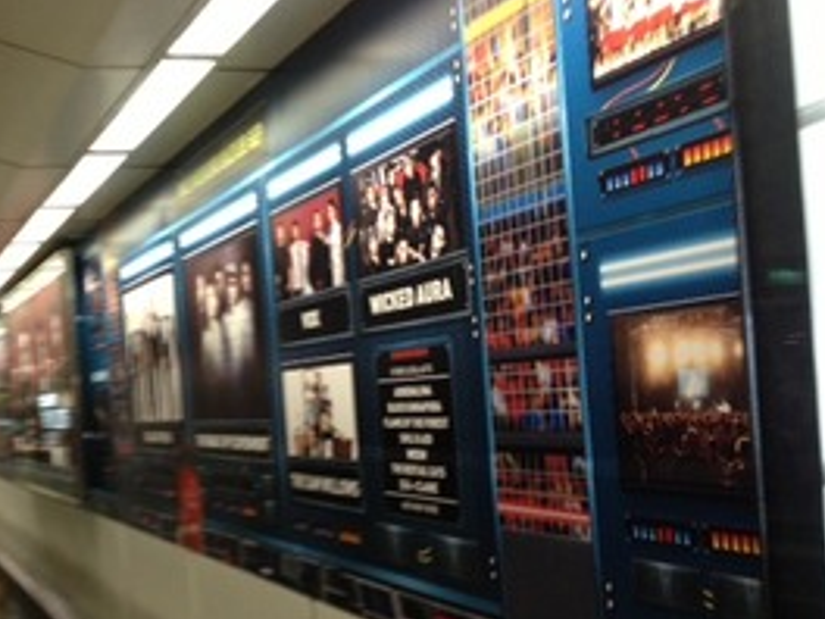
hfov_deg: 35.5
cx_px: 219
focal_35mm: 53
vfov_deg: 27.5
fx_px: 1263
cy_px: 363
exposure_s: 1/20
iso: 200
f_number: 2.4
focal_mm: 4.28
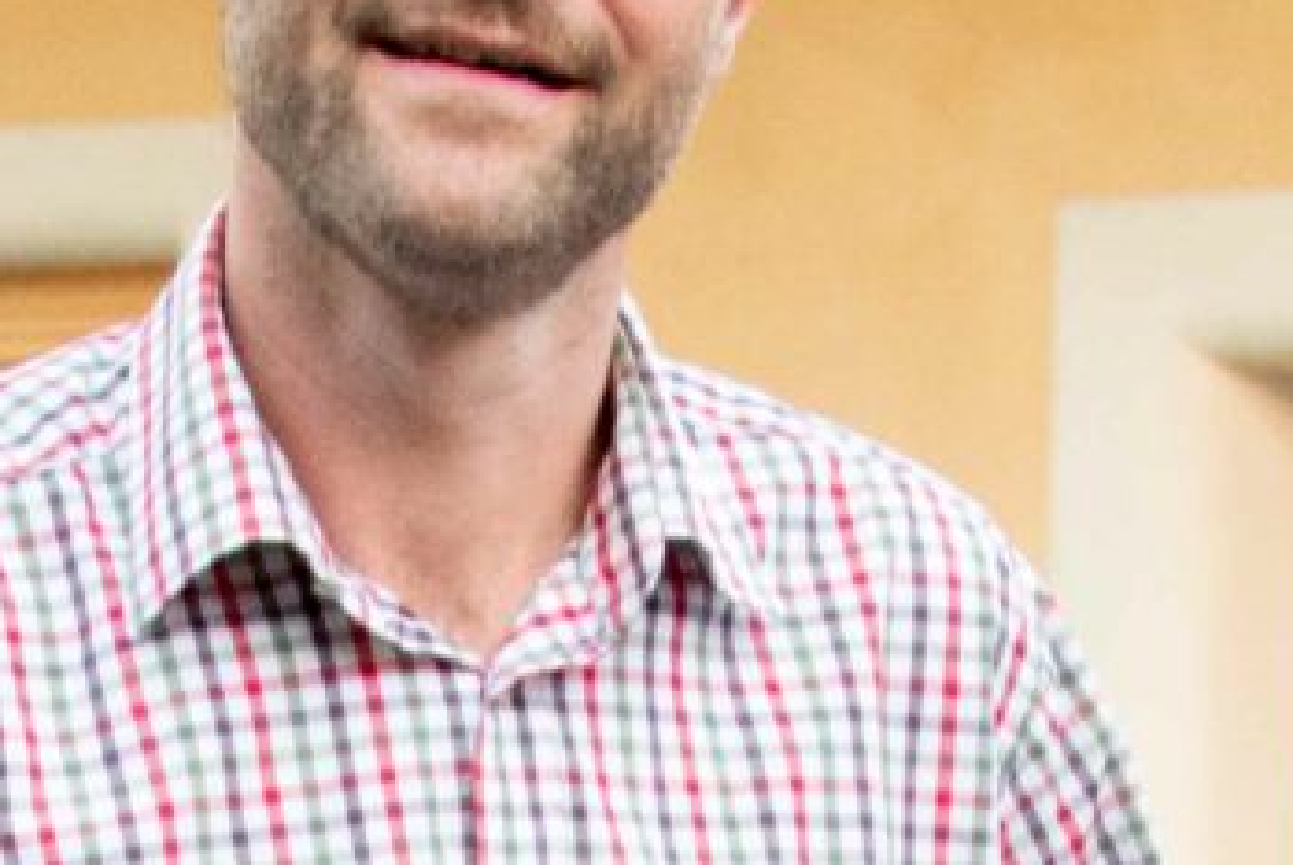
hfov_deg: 7.8
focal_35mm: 263
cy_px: 1244
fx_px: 9454
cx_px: -92
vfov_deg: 5.2
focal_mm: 36
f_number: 4.5
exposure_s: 1/125
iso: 1000
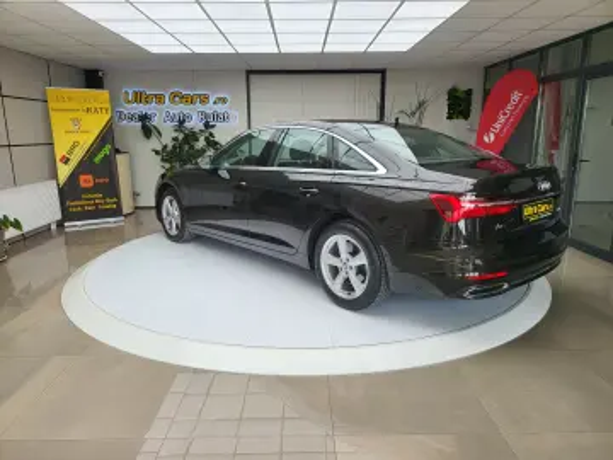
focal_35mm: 24
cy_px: 230
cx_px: 306
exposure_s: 1/370
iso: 40
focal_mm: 5
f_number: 1.8
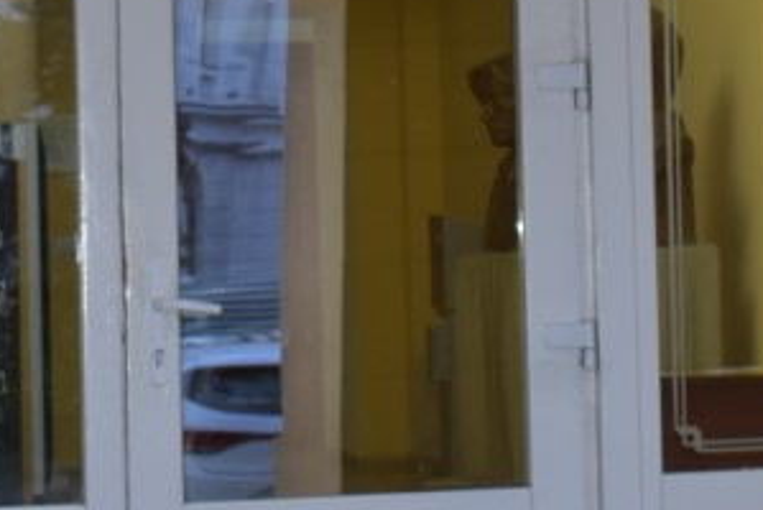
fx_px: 3796
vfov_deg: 7.7
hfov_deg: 11.5
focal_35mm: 179
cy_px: 43
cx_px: 472
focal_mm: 31
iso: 450
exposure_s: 1/30
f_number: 4.2
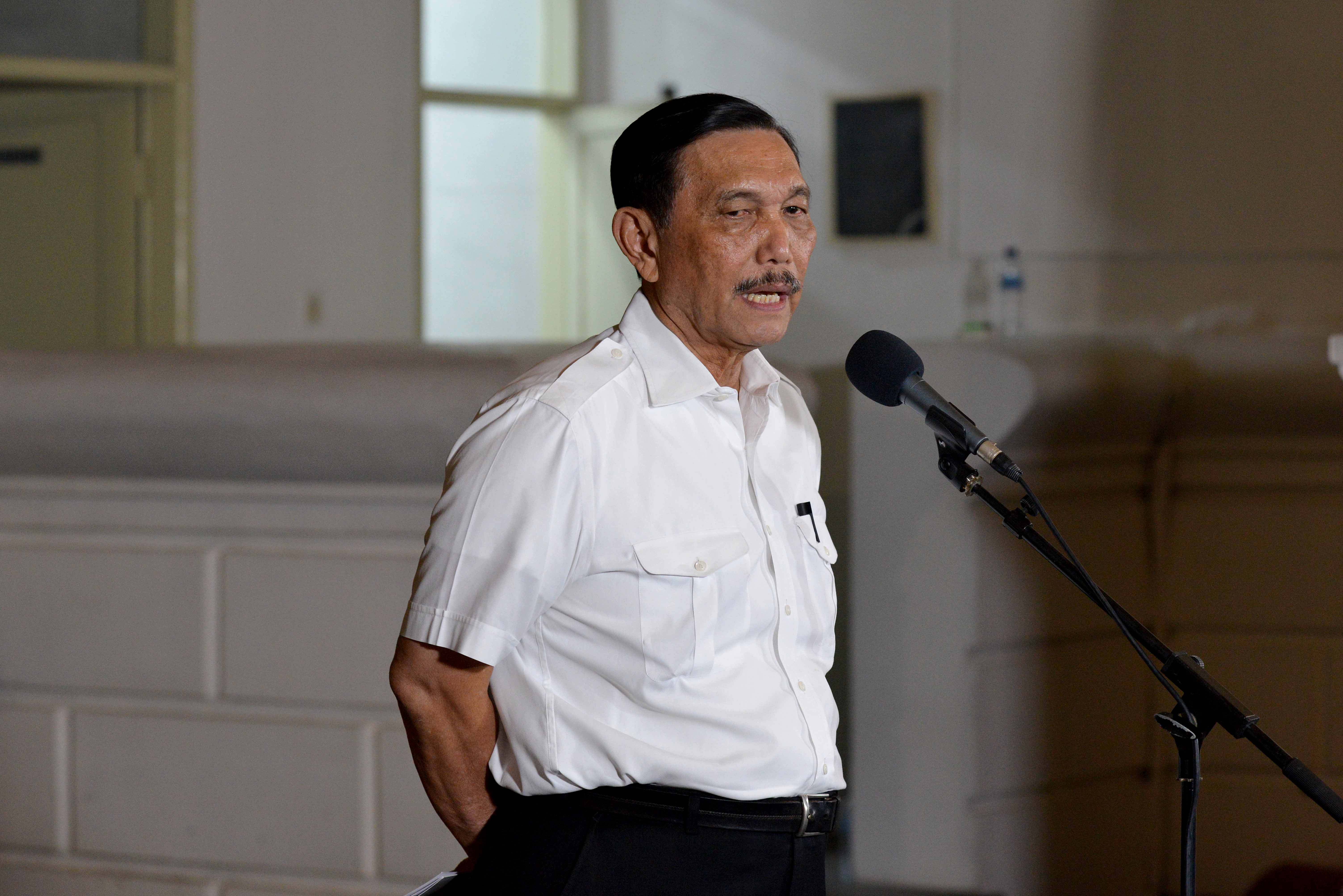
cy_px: 448
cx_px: 672
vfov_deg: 11.4
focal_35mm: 120
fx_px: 4478
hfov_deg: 17.1
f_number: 5
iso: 3200
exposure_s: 1/60
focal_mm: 120
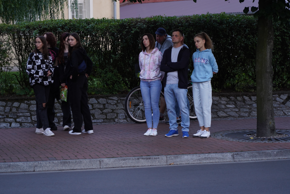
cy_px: 94
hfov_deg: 18.6
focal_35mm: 110
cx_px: 139
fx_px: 886
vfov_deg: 12.5
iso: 1250
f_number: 4
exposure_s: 1/100
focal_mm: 105
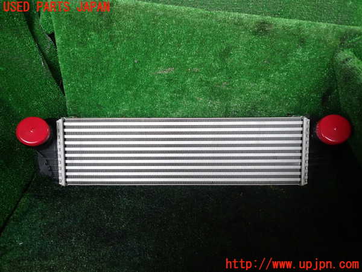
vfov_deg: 54.9
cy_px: 136
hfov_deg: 69.4
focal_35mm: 25
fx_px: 261
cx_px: 181
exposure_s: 1/50
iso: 200
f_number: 2
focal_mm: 4.5
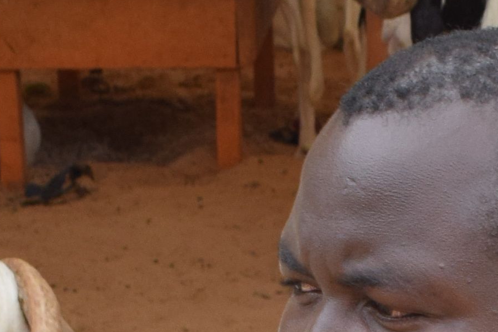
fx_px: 3450
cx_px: 438
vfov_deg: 5.2
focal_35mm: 249
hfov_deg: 8.2
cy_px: 1017
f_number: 8
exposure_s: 1/250
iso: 360
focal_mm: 25
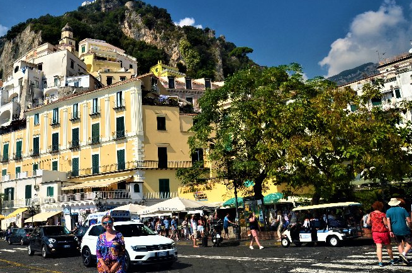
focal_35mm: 33
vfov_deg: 39.7
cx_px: 167
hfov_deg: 56.9
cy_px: 114
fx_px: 377
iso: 140
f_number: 11
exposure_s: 1/125
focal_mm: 18
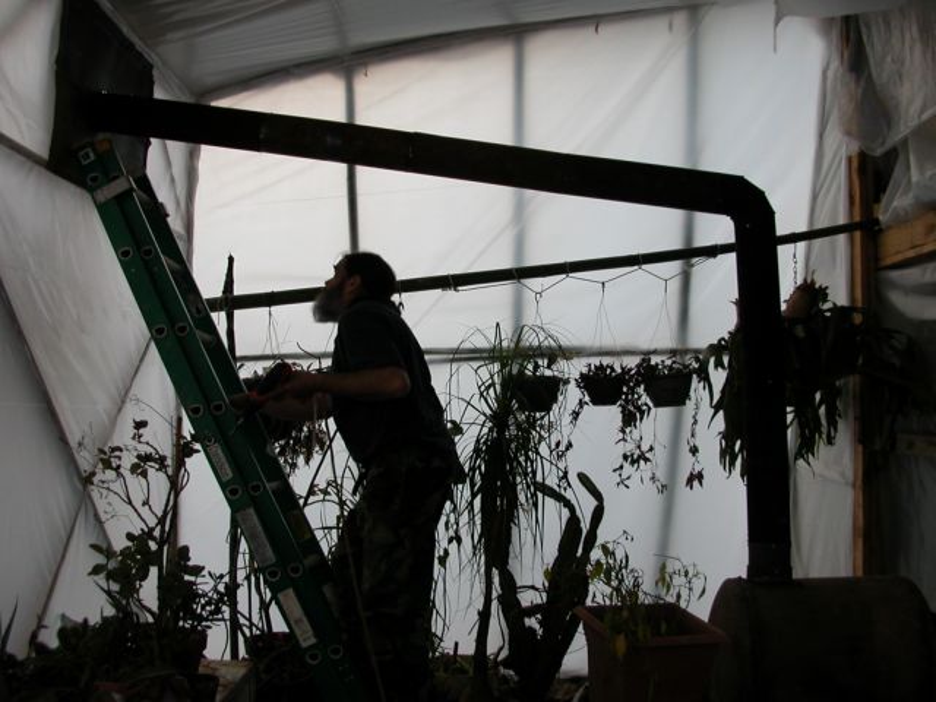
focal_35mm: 37
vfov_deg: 38.7
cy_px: 351
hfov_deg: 50.1
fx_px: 1000
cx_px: 468
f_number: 2.7
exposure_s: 1/94.2
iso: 100
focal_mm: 5.6
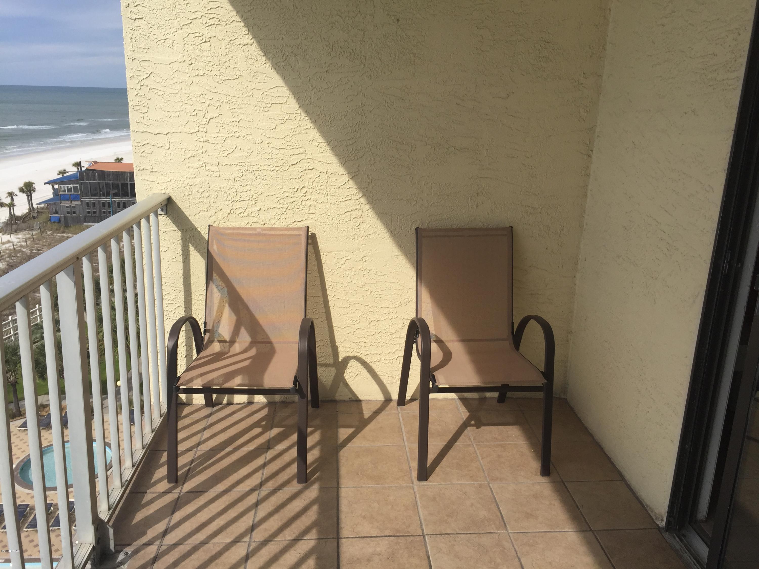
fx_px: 636
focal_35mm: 29
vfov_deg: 48.2
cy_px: 284
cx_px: 380
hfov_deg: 61.7
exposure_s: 1/3049
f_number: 2.2
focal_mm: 4.15
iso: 32
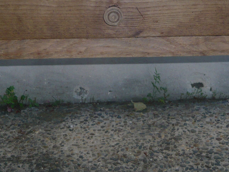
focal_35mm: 85
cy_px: 28
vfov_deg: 17.2
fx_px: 562
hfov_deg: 23.0
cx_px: 125
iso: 100
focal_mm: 5.8
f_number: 3.1
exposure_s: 1/400
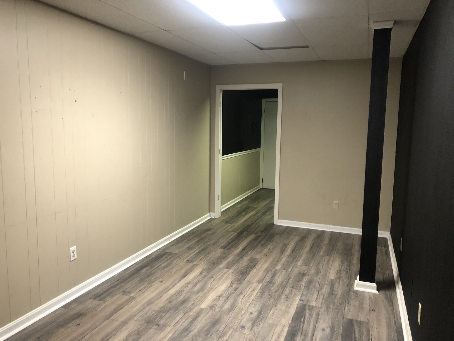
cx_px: 227
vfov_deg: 49.7
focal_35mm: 28
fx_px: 367
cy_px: 170
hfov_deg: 63.4
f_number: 1.8
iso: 50
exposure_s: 1/15
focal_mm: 3.99
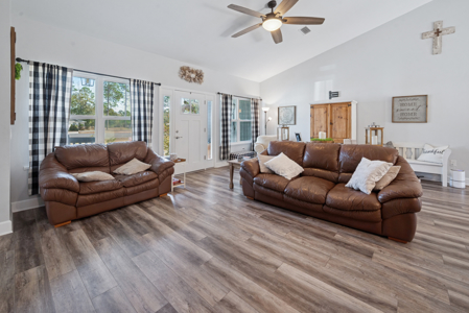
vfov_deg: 81.3
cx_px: 234
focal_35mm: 14
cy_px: 156
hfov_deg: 104.2
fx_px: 182
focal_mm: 14
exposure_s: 1/20
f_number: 9
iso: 400
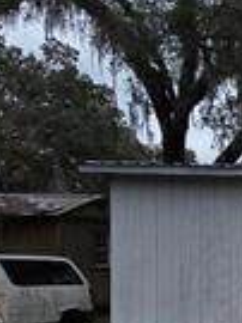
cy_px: 263
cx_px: 676
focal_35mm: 74
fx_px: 691
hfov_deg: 12.2
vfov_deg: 25.8
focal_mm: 2.2
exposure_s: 1/1016
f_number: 2.2
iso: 50
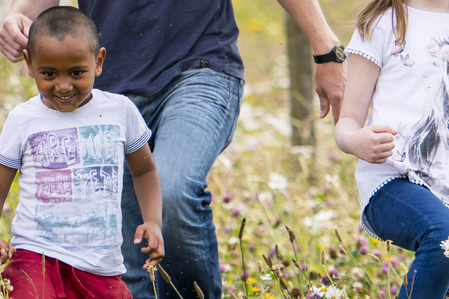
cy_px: -45
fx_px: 8818
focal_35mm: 707
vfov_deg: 1.9
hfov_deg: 2.9
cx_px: -209
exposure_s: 1/320
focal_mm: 140
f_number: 3.5
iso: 100
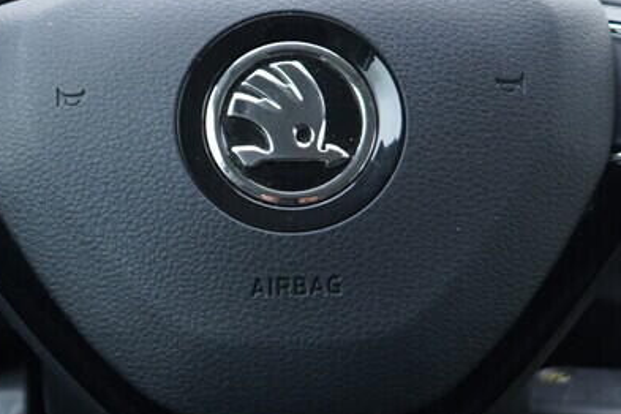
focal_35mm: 132
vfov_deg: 10.4
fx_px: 2277
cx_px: 179
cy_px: 198
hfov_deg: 15.5
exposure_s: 1/40
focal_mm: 24
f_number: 2.8
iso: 320
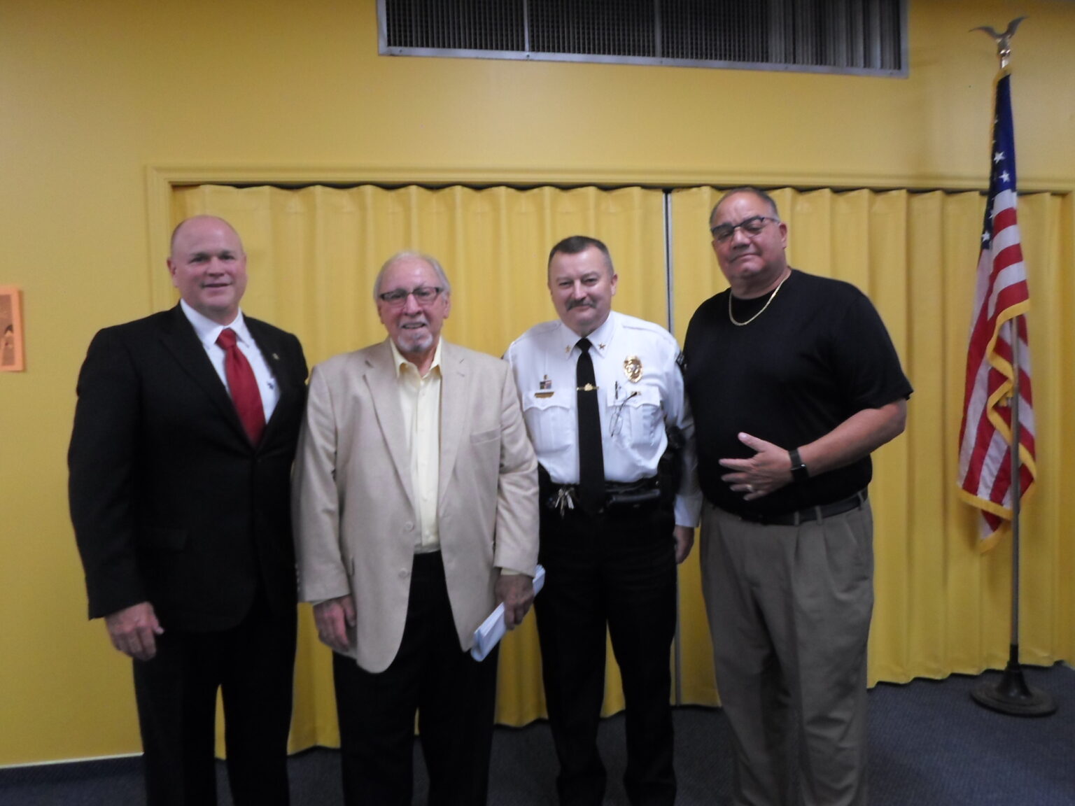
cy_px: 403
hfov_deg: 69.4
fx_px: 776
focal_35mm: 25
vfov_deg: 54.9
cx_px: 538
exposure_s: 1/30
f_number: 2.5
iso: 200
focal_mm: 4.5
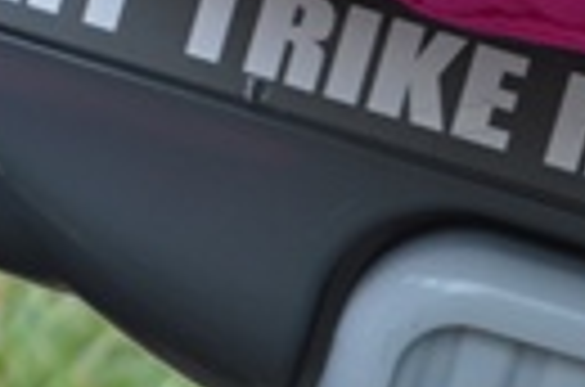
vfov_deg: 3.2
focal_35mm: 424
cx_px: 493
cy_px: 454
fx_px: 6866
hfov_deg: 4.9
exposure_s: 1/125
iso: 160
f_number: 5.6
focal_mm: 55
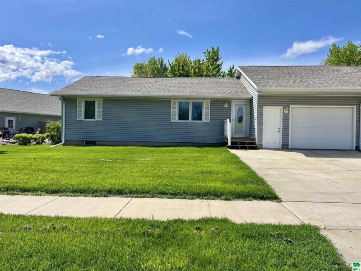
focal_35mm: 26
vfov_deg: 53.1
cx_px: 180
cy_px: 136
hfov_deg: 67.3
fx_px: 271
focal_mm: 5.1
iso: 50
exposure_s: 1/4484
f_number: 1.6
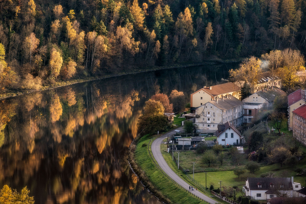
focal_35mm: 328
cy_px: 71
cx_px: 109
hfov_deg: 6.3
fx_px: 2788
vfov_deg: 4.2
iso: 100
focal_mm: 160
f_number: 9
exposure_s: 1/25
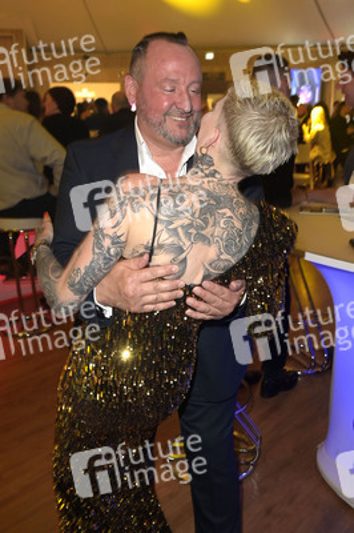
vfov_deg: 62.0
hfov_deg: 43.5
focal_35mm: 30
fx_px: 443
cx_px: 177
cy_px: 266
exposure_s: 1/40
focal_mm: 30
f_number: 5
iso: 1600
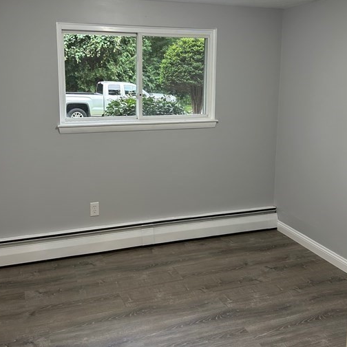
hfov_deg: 47.1
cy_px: 128
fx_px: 397
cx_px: 156
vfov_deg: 46.8
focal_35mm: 35
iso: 125
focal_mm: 5.7
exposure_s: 1/60
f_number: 1.5
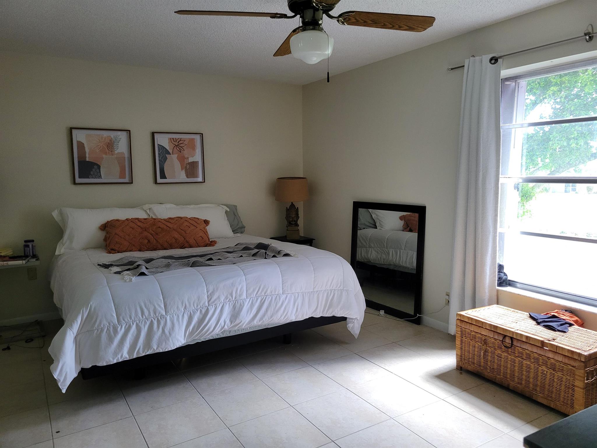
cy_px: 224
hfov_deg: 67.3
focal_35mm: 26
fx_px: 448
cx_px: 298
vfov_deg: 53.1
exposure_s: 1/120
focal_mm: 5.4
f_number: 1.8
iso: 250
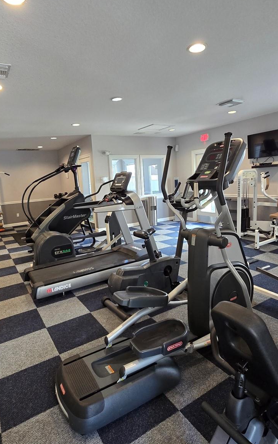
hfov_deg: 62.2
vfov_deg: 88.0
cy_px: 218
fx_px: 230
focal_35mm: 19
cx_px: 130
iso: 320
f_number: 2.2
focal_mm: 2.2
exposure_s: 1/60
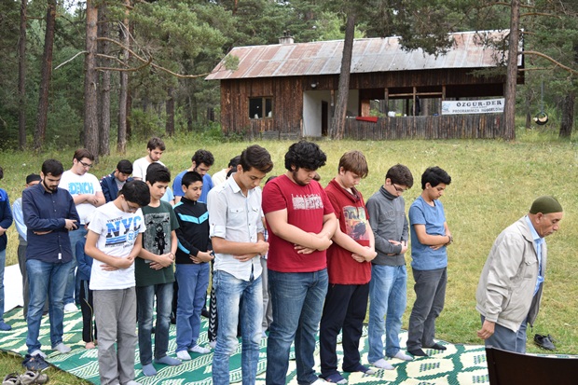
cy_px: 192
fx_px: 650
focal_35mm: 40
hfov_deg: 47.9
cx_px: 289
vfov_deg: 33.0
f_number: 5
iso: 500
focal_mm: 27
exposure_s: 1/400
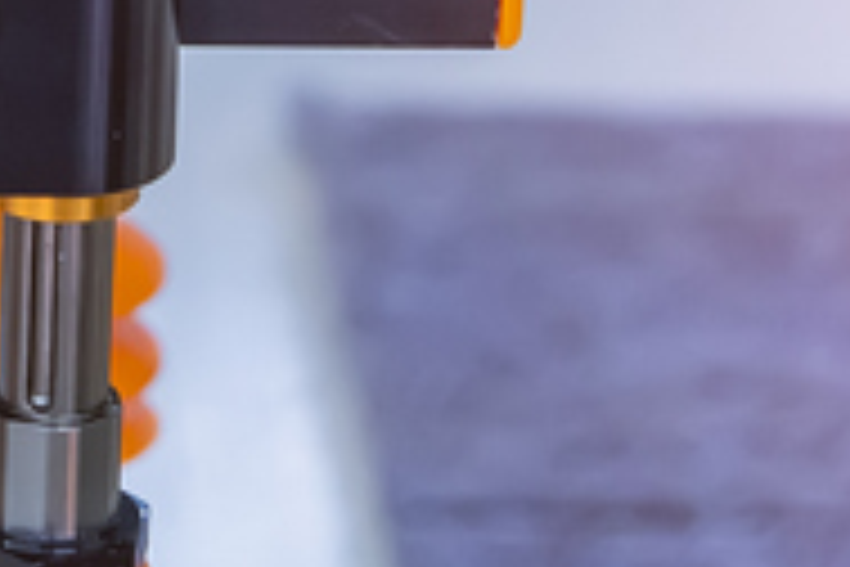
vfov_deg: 5.5
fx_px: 5784
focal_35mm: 245
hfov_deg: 8.3
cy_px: -364
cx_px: -207
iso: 1250
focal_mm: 37
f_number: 4
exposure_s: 1/200
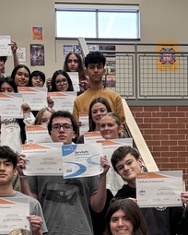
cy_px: 260
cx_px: 102
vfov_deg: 19.5
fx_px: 654
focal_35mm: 94
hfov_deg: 16.4
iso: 200
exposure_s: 1/60
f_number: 1.78
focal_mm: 6.76
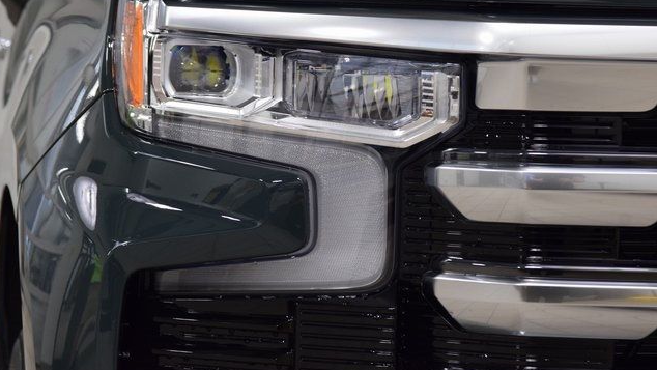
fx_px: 1934
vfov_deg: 10.9
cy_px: 167
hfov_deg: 19.3
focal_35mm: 111
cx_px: 326
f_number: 7.1
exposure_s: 1/30
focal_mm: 70
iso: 1000
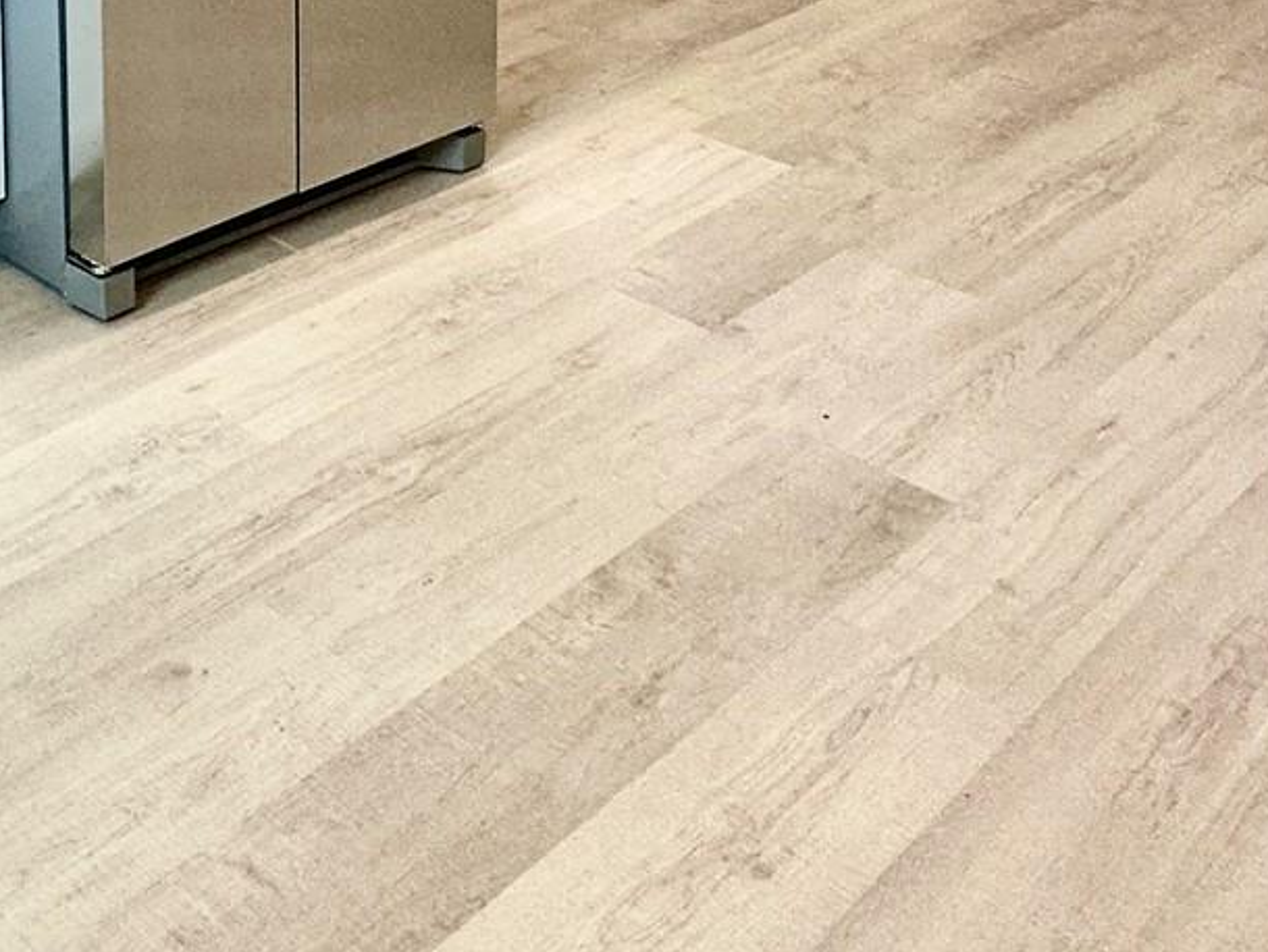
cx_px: -69
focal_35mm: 47
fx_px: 1722
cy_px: -374
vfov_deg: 25.3
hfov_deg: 35.5
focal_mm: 2.22
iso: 125
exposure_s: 1/120
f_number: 2.2
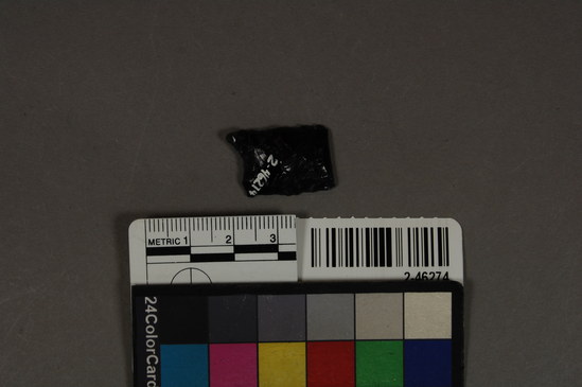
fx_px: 1333
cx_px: 291
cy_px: 194
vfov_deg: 16.5
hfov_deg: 24.6
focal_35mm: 82
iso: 200
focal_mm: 55
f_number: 18
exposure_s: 1/20
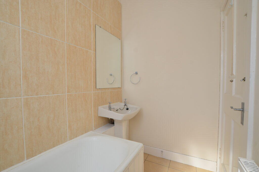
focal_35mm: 15
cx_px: 130
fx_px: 108
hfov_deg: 100.5
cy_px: 86
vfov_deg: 77.1
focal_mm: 10
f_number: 5.6
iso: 160
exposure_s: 1/125
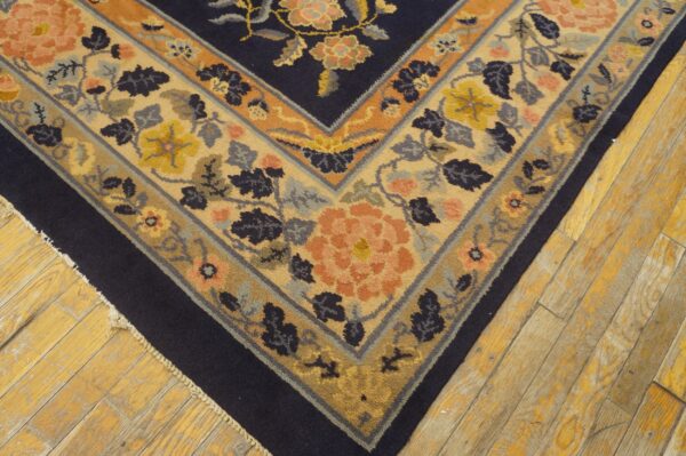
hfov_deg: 62.0
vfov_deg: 43.5
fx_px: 571
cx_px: 343
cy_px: 228
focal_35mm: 30
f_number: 4
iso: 1250
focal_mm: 20
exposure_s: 1/60
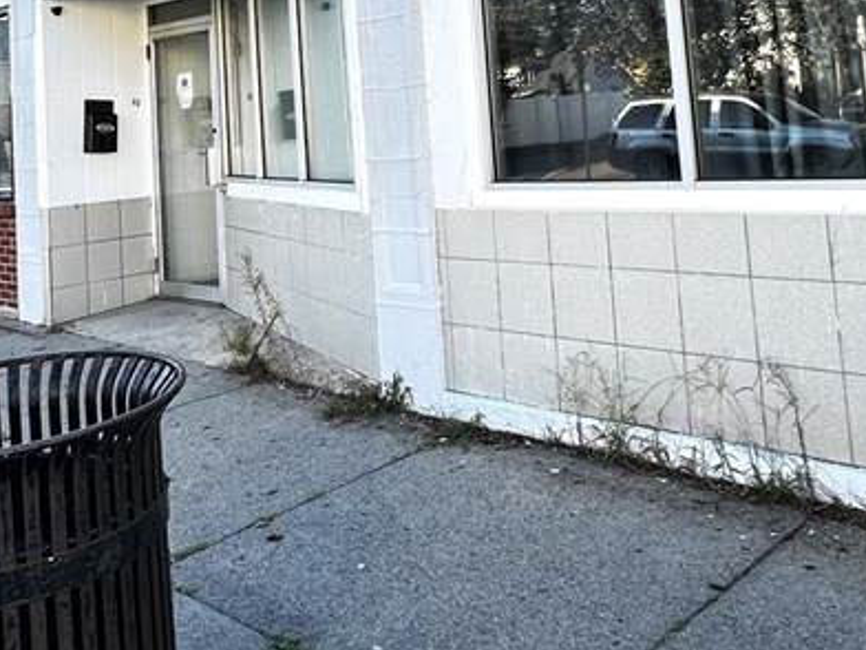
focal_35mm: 34
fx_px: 851
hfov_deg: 53.9
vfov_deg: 37.7
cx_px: 400
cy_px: 15
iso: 40
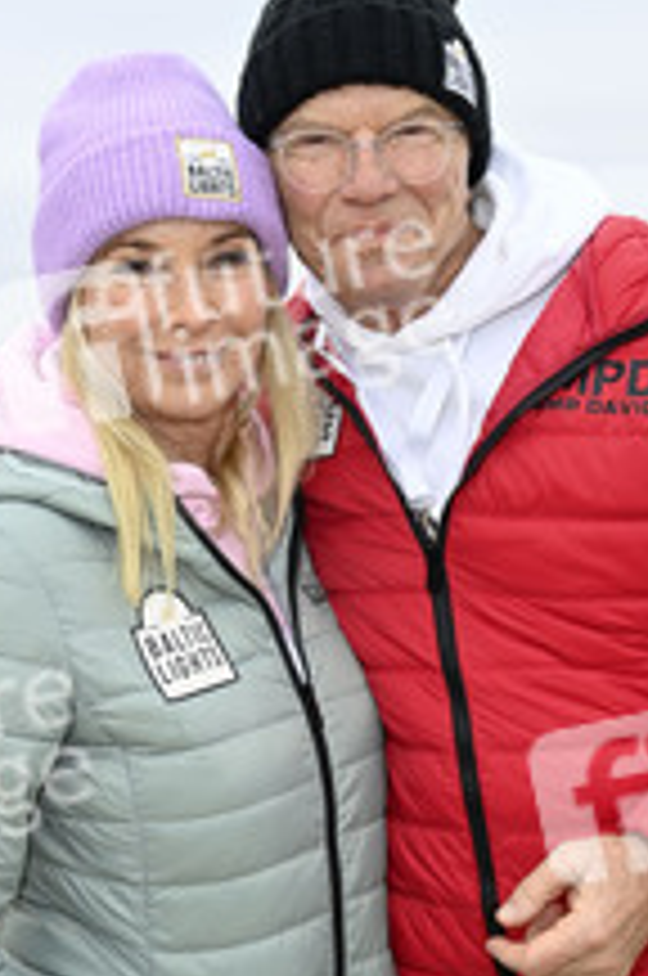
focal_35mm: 70
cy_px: 553
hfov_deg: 19.4
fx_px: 1896
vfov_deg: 28.9
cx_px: 351
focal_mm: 38
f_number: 13
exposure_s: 1/200
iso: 1000
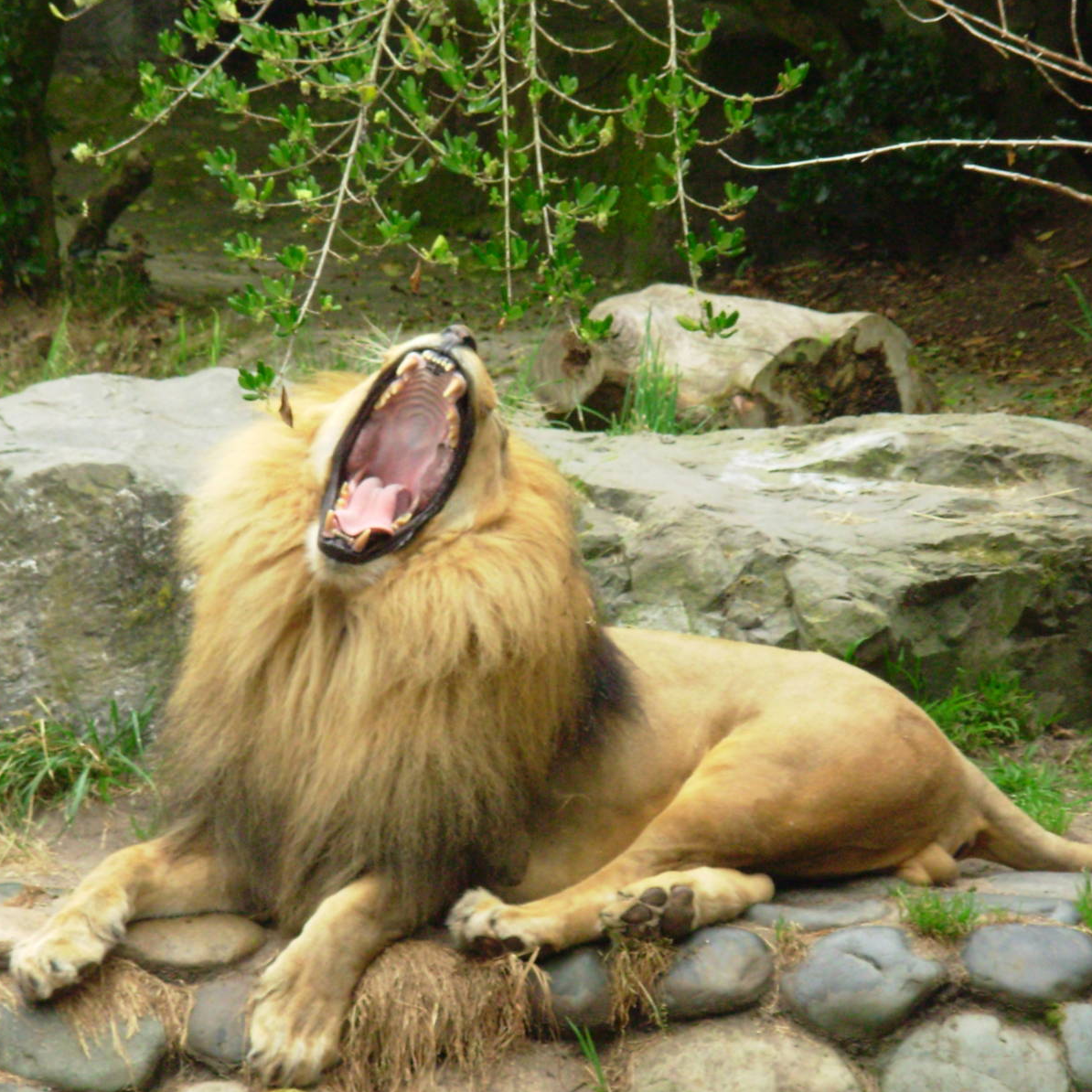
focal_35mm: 225
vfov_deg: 7.8
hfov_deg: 7.8
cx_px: 560
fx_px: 8030
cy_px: 545
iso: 200
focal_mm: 31.4
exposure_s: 1/271
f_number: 5
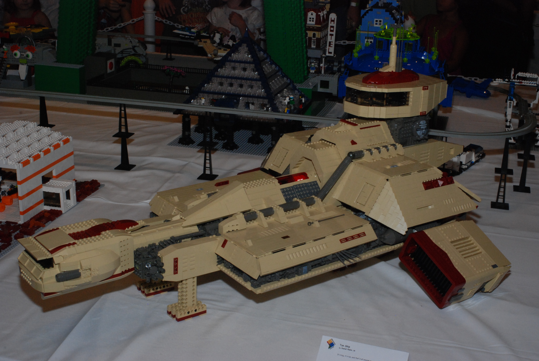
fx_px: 787
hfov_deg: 37.8
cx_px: 270
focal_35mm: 52
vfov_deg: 25.8
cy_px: 180
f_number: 20
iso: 640
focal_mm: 35
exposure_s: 1/60
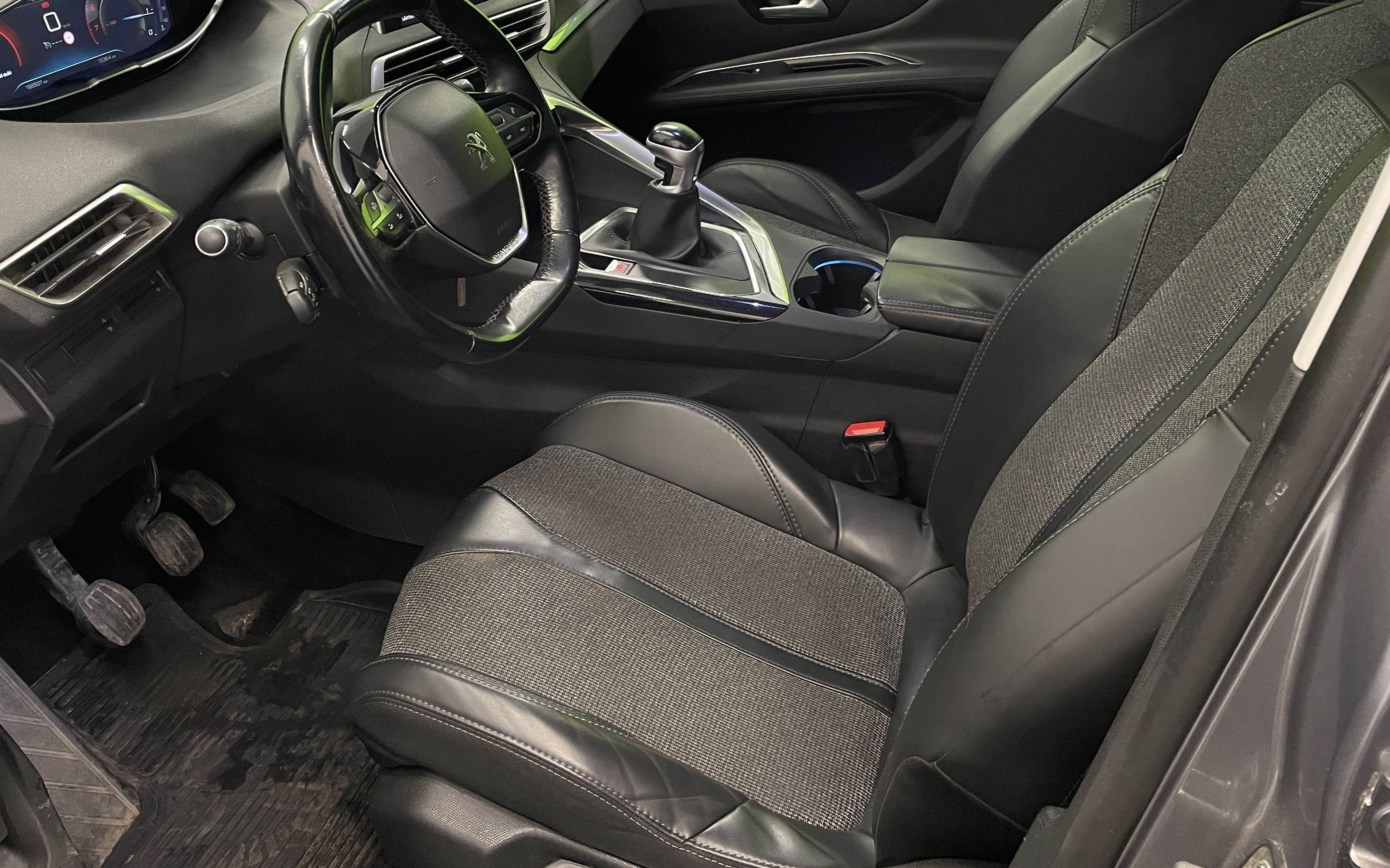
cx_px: 639
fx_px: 1212
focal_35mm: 32
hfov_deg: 59.6
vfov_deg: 38.9
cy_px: 279
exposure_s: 1/50
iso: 80
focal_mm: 4.2
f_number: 1.6
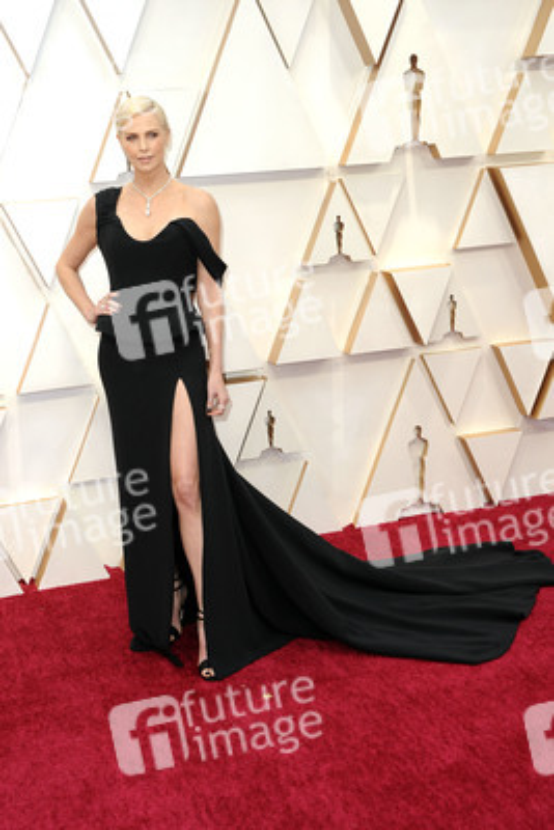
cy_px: 415
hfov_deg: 30.5
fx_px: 1015
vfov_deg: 44.5
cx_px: 277
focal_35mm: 44
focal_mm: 44
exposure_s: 1/250
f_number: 7.1
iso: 1250
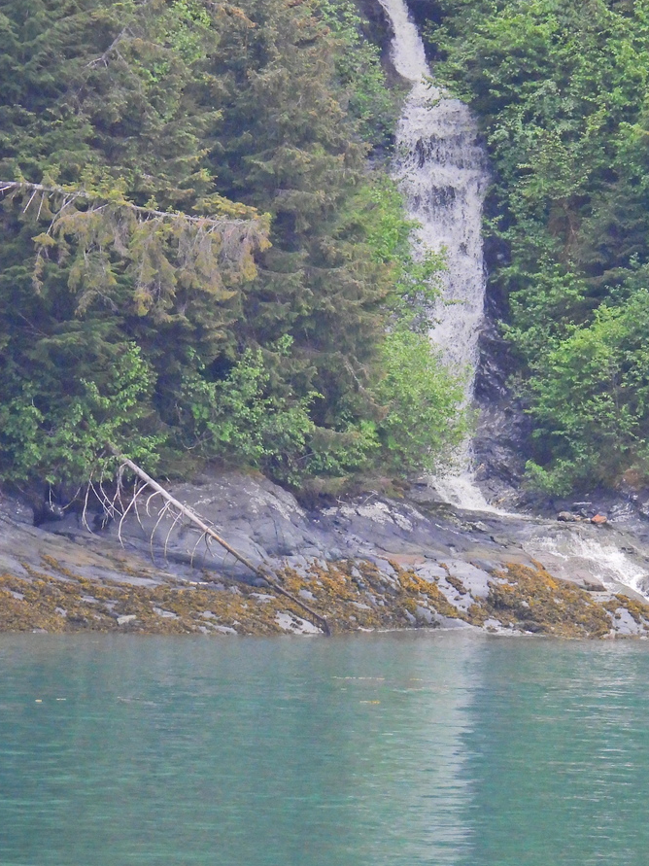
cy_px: 273
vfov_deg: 1.5
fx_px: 34131
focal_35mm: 1365
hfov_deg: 1.1
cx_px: 452
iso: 720
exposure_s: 1/250
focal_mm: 170
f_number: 5.6
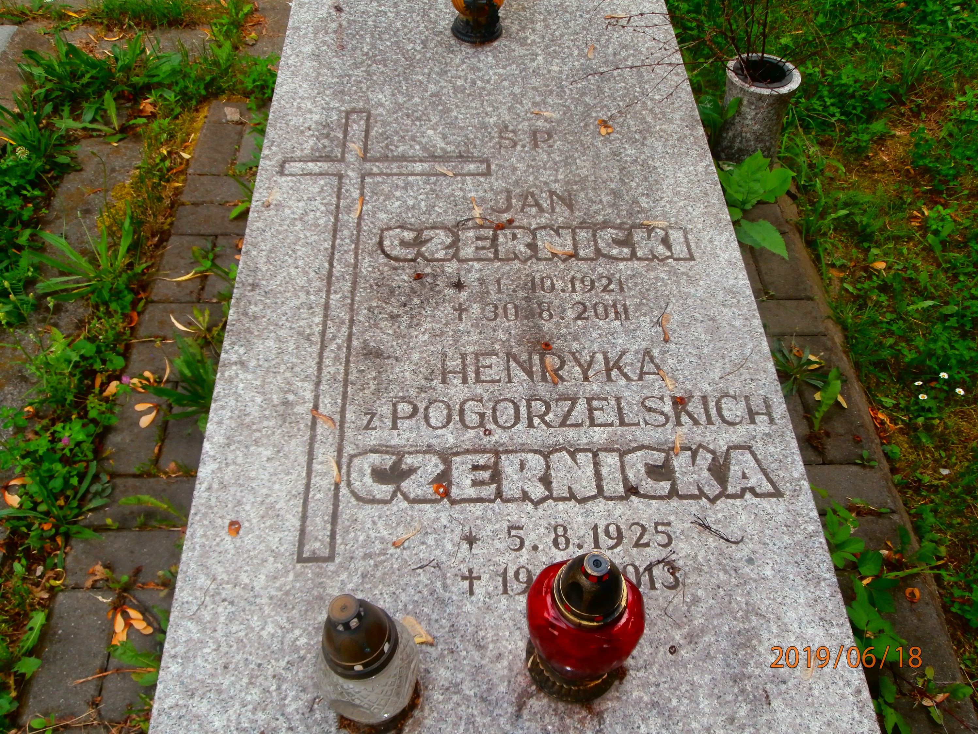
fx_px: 848
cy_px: 367
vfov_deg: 46.8
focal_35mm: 30
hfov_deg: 60.0
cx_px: 489
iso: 100
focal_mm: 5.36
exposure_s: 1/250
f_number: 3.5
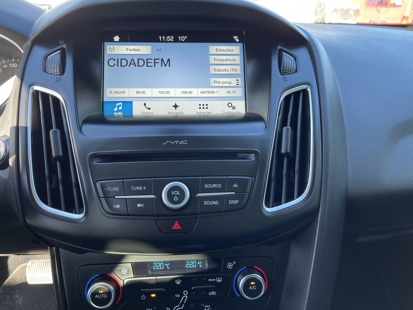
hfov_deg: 67.3
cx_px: 206
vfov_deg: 53.1
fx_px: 310
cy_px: 155
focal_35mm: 26
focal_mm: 5.1
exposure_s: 1/121
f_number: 1.6
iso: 64
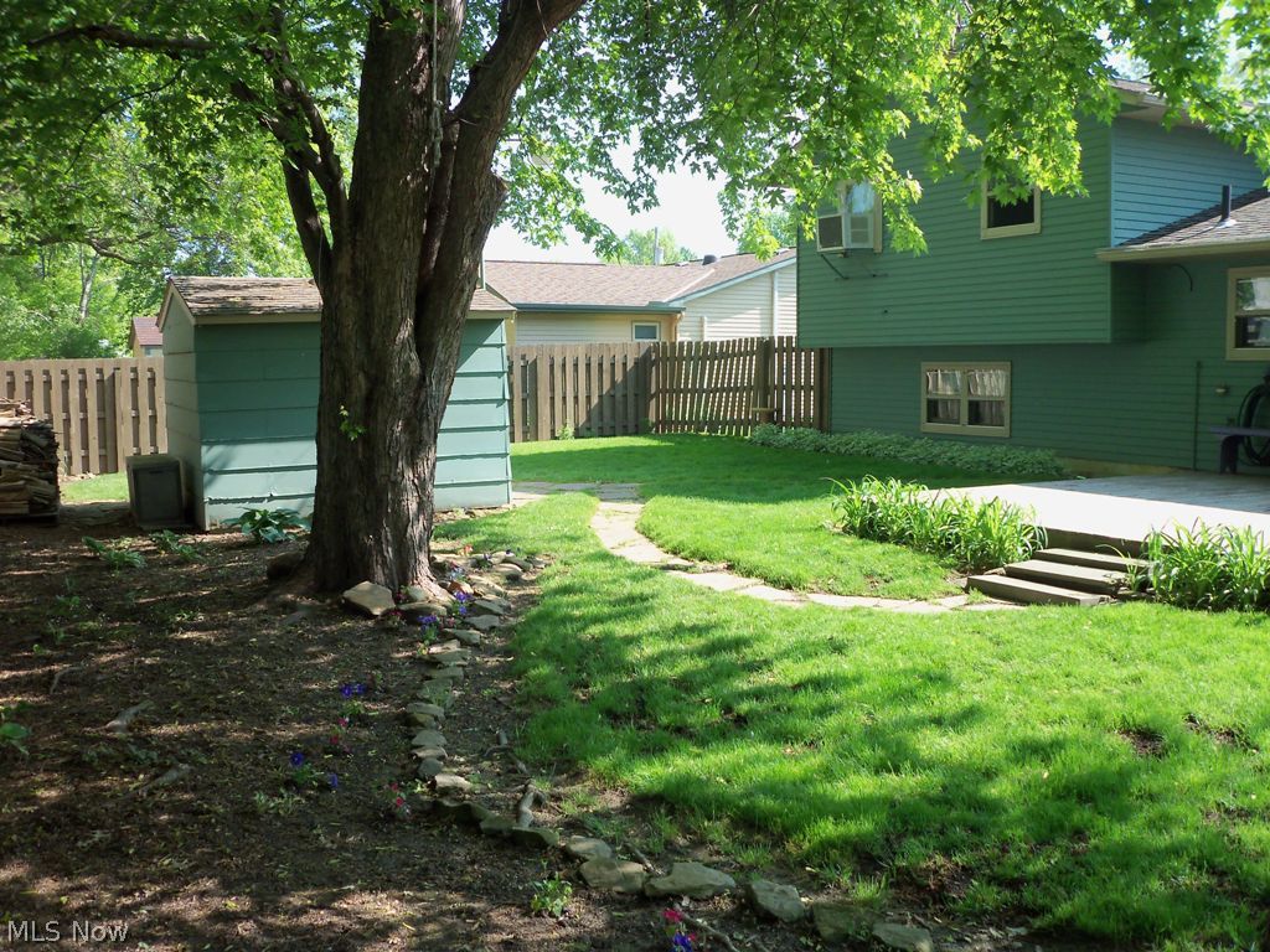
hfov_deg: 54.0
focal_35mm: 34
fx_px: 1247
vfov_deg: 41.8
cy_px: 476
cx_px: 635
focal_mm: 5.7
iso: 80
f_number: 2.9
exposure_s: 1/200
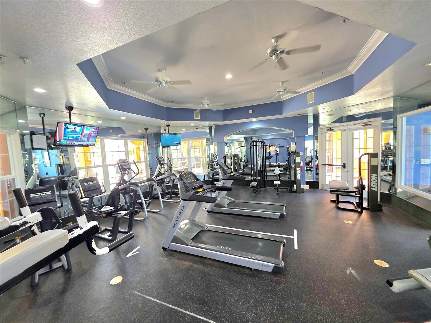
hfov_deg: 106.2
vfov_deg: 89.9
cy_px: 162
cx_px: 216
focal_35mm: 13
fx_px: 162
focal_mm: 2.2
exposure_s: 1/60.2
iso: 200
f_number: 1.9
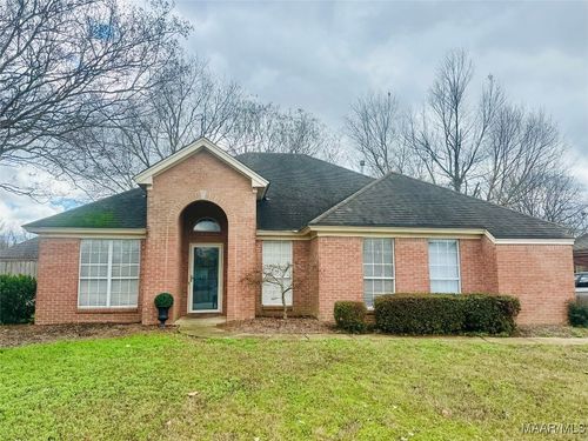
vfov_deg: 56.8
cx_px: 294
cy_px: 220
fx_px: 408
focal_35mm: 24
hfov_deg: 71.6
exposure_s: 1/4016
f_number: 1.78
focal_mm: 6.86
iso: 80
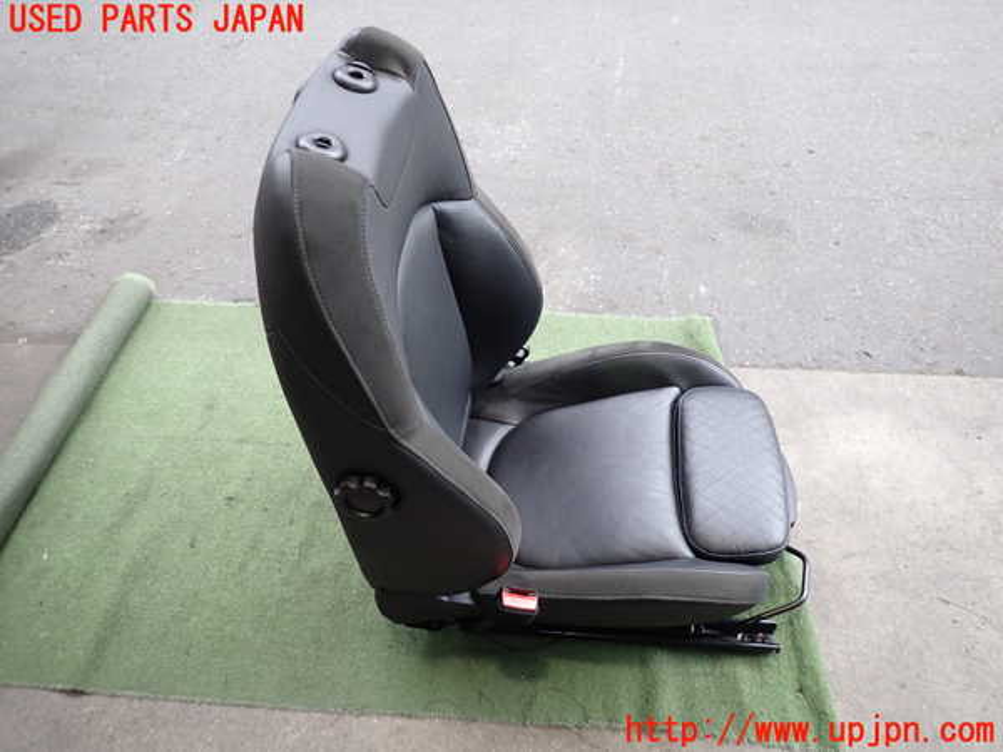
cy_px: 376
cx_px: 502
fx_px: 724
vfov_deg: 54.9
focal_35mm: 25
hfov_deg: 69.4
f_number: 2
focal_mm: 4.5
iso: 200
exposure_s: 1/60
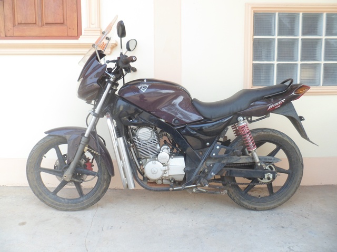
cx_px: 168
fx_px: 253
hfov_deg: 67.3
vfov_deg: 53.1
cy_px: 126
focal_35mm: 26
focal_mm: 4.9
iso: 100
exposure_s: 1/90
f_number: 3.3
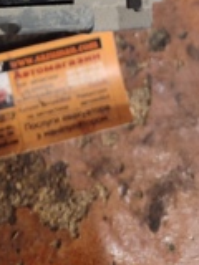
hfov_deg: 19.4
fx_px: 575
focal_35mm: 75
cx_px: 30
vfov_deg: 21.7
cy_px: -131
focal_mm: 5.95
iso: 1184
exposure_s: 1/20
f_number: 1.89
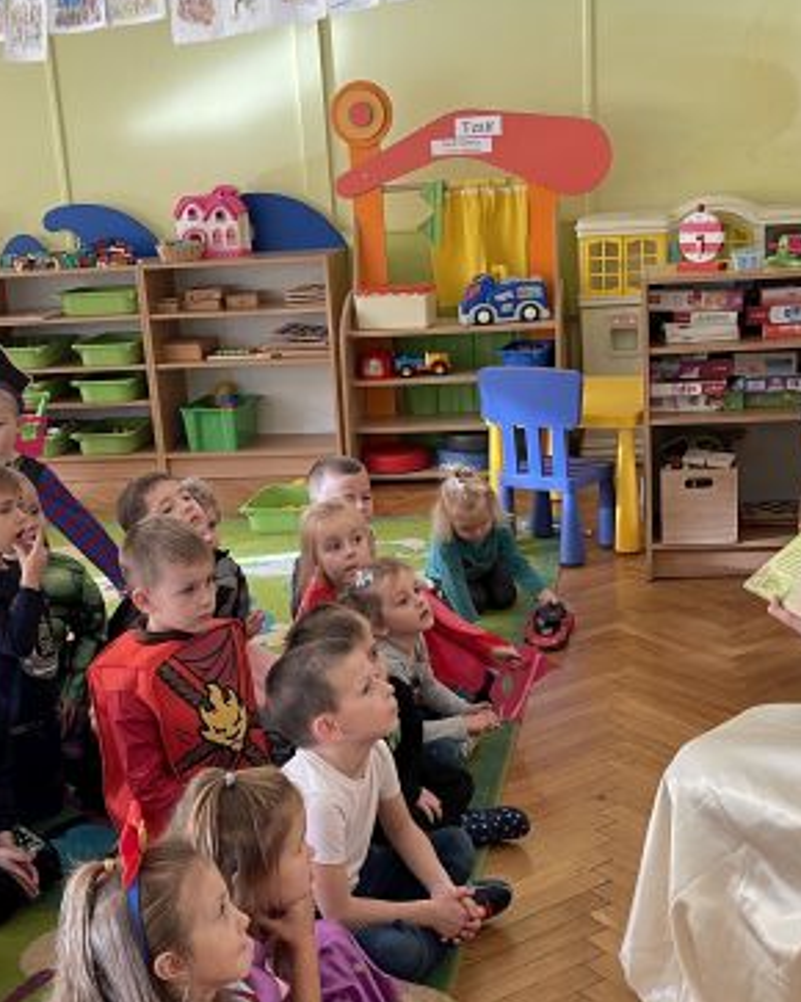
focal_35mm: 49
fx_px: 1453
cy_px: 605
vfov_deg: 37.9
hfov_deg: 30.8
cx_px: 388
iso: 160
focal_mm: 5.1
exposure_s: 1/60
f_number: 1.6
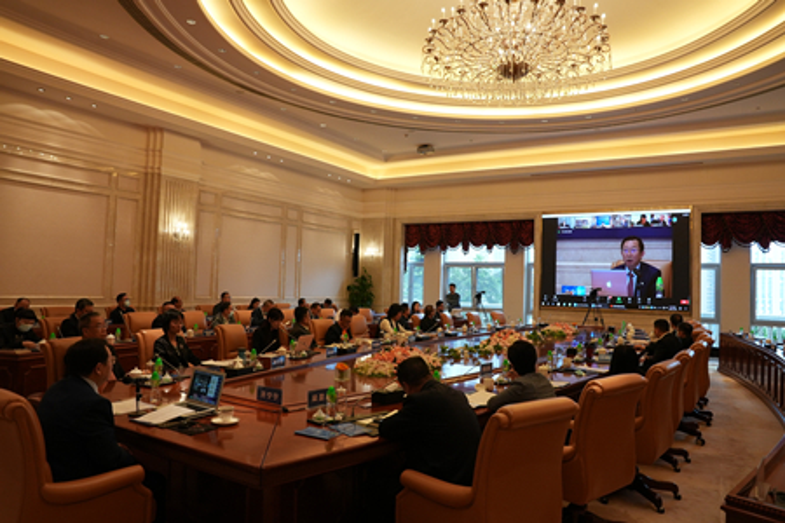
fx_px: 523
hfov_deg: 73.7
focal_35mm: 24
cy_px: 262
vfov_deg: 53.1
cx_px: 392
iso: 1600
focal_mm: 24
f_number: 8
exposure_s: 1/30
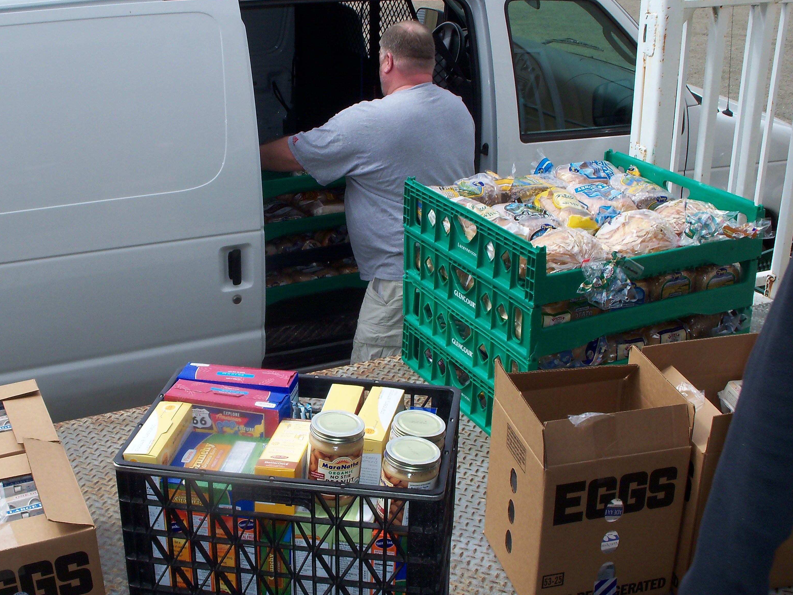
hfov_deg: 41.7
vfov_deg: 32.1
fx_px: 1031
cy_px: 339
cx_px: 286
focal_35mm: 45
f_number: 5.5
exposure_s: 1/320
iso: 64
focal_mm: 6.3
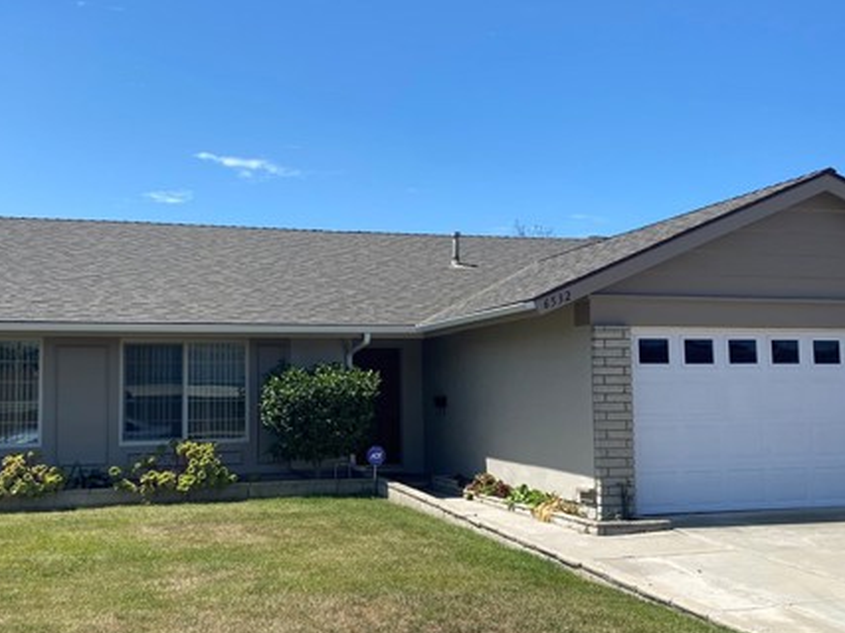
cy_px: 340
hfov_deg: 47.8
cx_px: 372
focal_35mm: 39
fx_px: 952
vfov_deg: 36.8
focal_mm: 4.25
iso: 32
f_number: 1.8
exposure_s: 1/2967
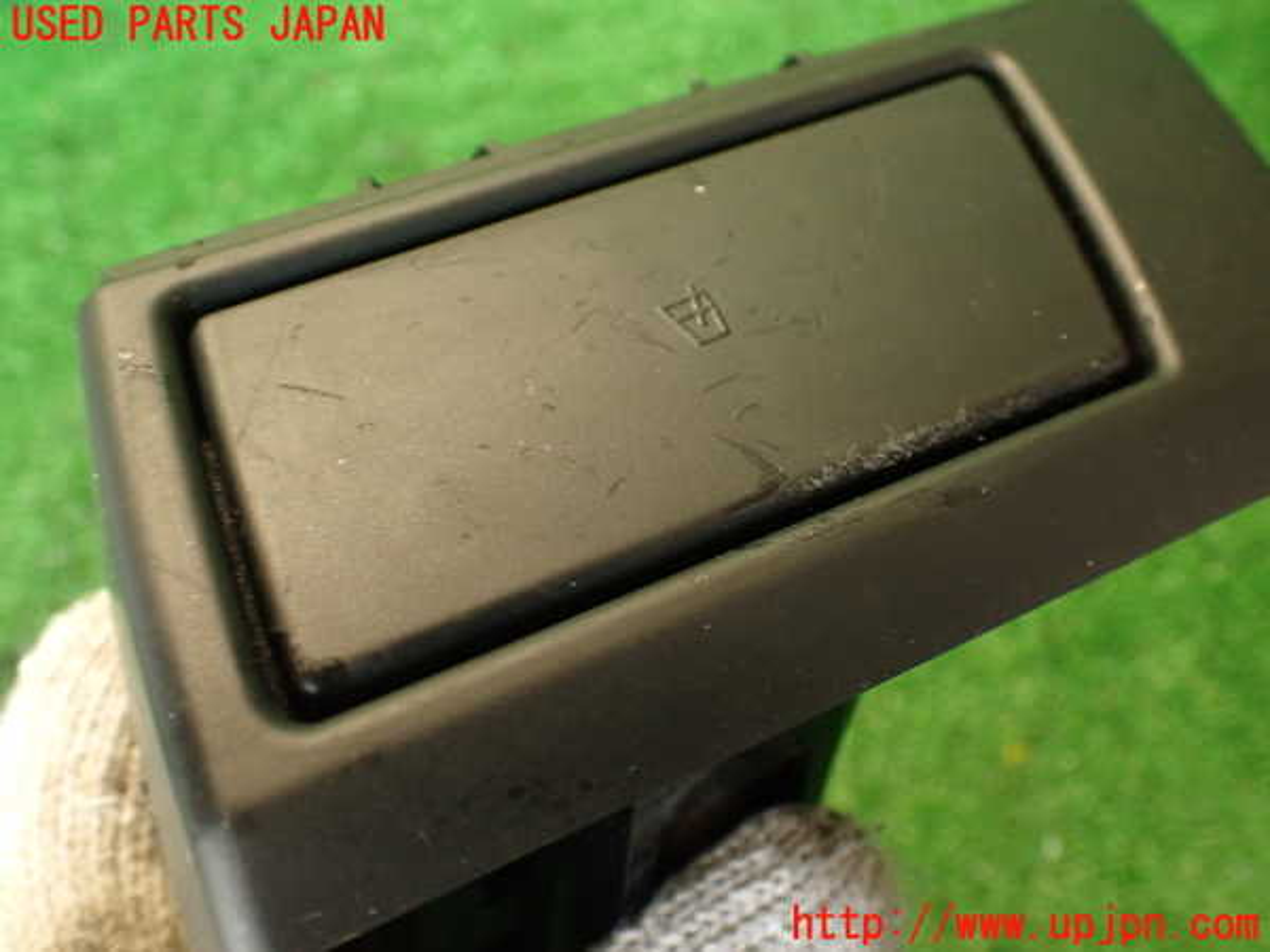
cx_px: 635
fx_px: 1174
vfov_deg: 44.2
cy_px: 476
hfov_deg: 56.8
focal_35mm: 32
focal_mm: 5.79
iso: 400
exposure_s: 1/30
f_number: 2.4
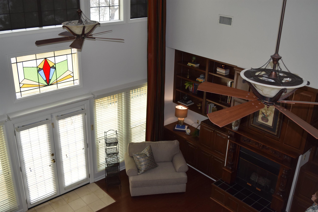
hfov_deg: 51.3
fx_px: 331
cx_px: 159
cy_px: 106
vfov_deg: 35.5
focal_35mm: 38
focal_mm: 25
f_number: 5.6
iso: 640
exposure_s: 1/125
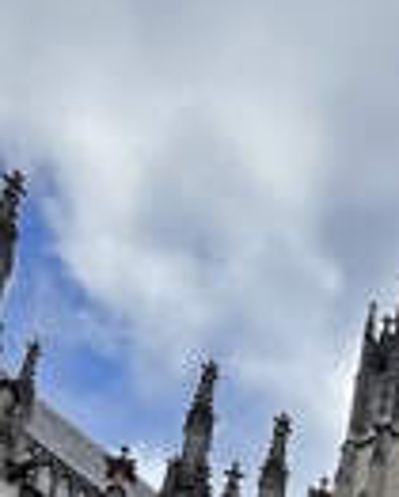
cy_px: 1077
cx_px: 730
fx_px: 1828
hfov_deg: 11.5
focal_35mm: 124
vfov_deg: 12.9
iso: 50
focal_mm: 5.7
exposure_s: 1/887
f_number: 1.5
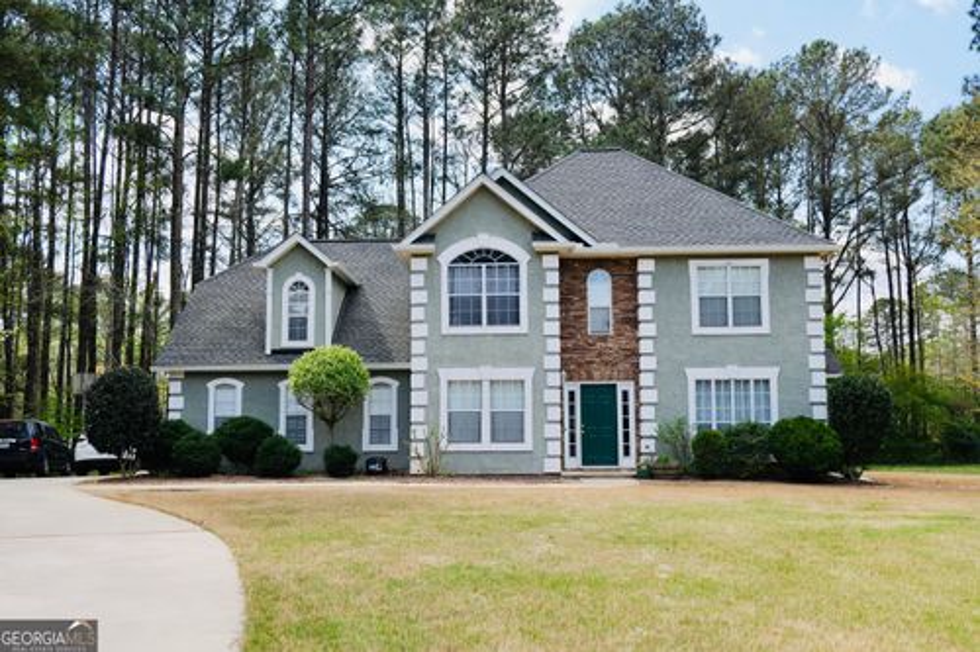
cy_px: 326
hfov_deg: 54.5
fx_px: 952
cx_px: 490
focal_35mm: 35
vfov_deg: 37.8
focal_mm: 35
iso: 100
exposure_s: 1/200
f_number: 5.6
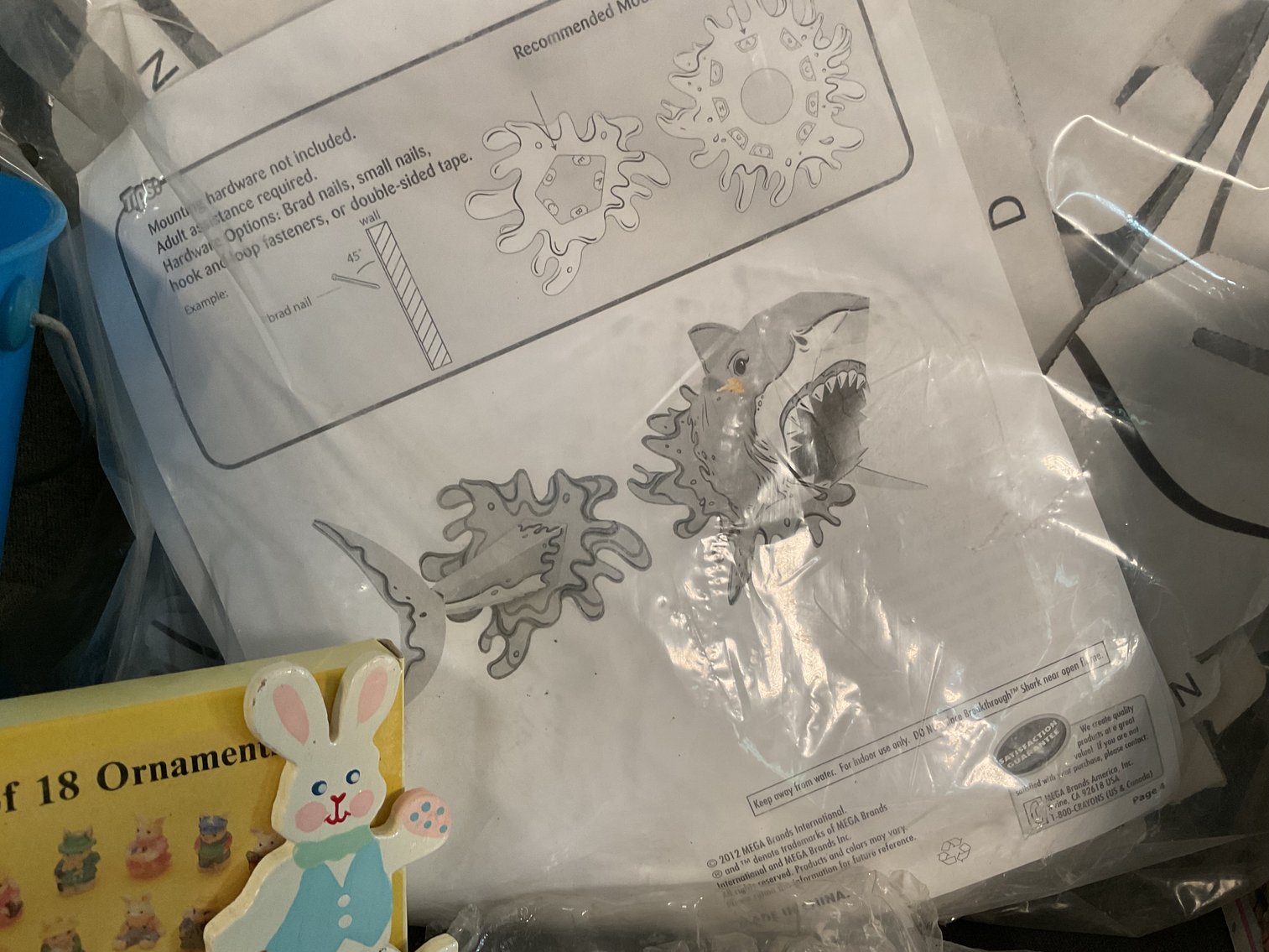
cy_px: 476
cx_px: 634
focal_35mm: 29
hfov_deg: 61.7
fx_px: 1063
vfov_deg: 48.2
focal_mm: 3
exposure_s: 1/60
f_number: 1.8
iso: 80
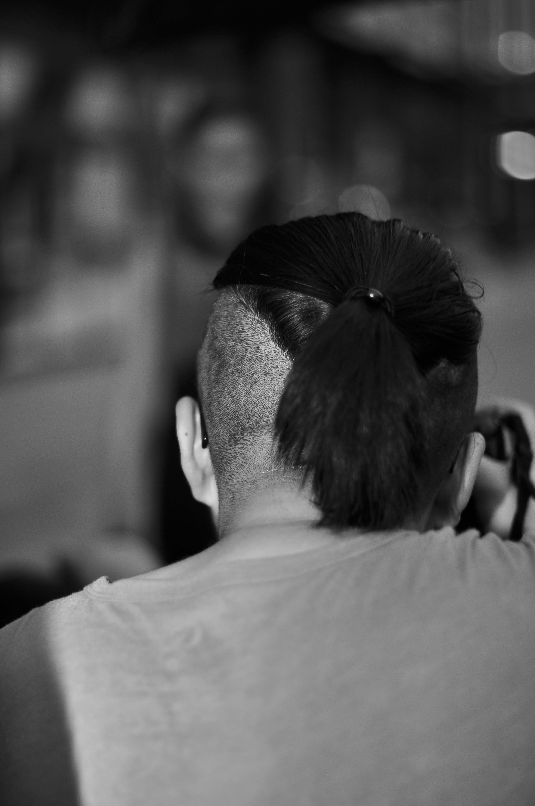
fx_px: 1676
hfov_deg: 18.1
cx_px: 268
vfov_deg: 27.0
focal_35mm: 75
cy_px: 403
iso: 200
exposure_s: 1/250
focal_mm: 50
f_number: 1.4
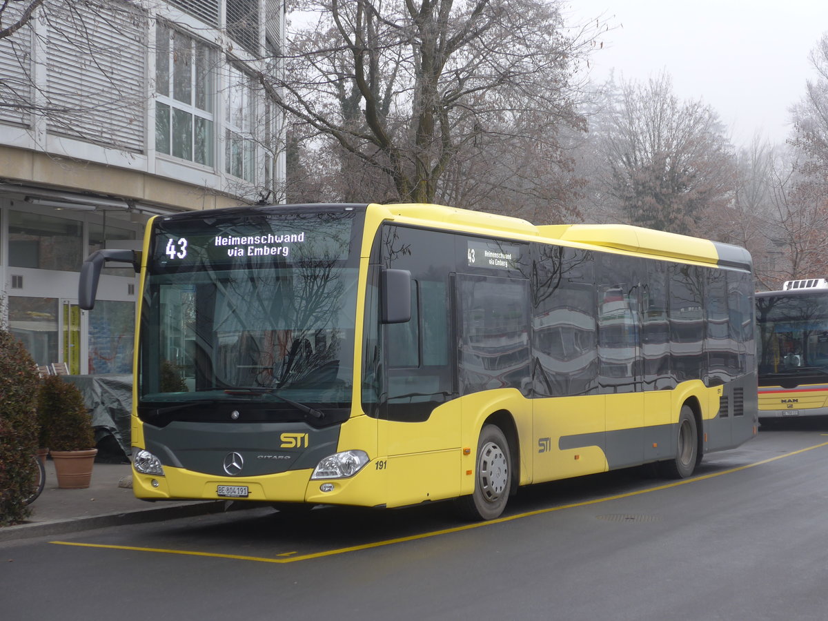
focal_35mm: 74
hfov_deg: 26.3
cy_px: 310
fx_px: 1770
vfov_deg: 19.9
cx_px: 414
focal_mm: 15
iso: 80
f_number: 4.2
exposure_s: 1/100
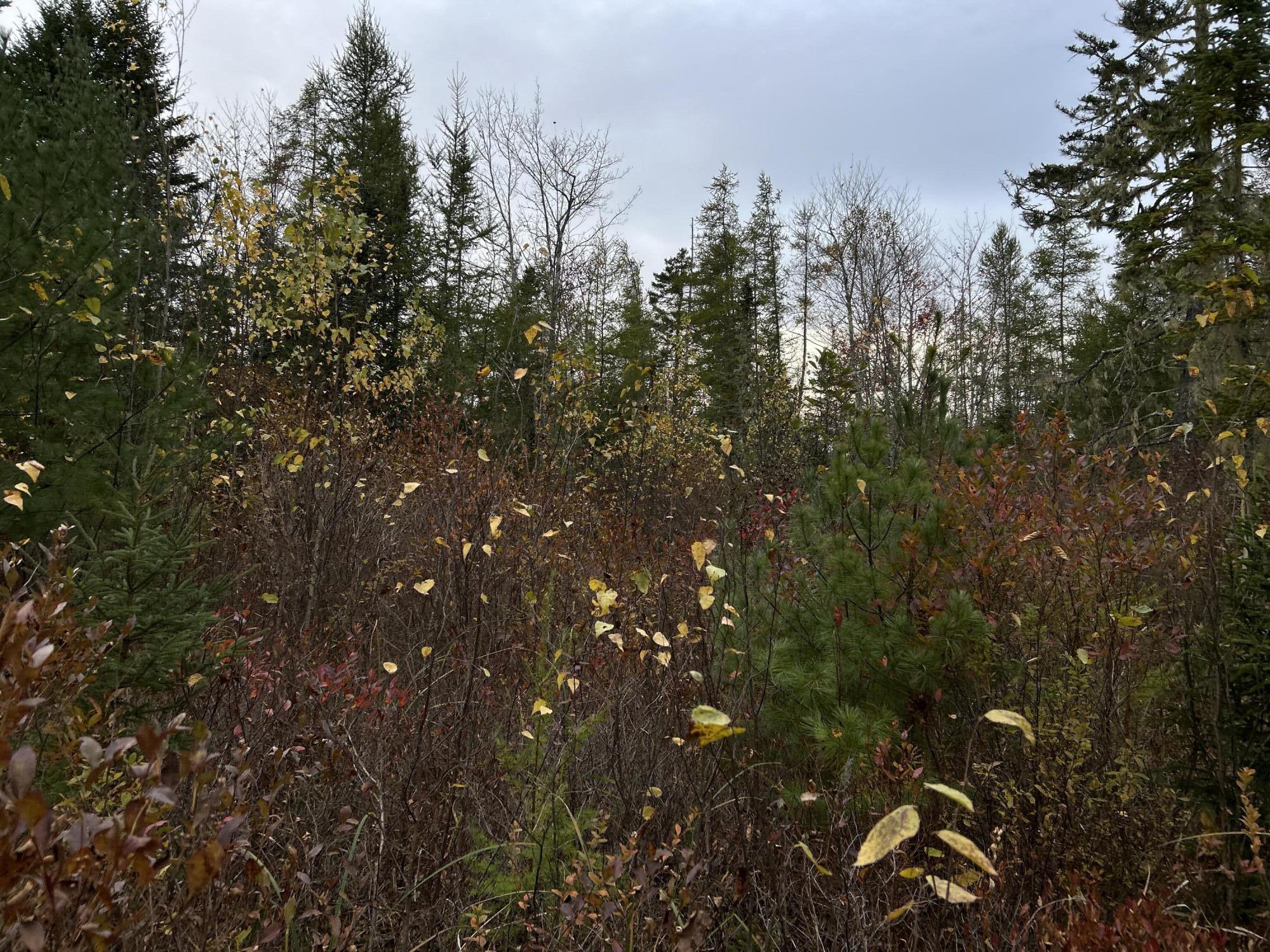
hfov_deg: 67.3
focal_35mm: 26
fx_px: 954
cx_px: 635
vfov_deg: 53.1
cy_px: 476
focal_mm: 5.7
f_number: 1.5
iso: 40
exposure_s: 1/262
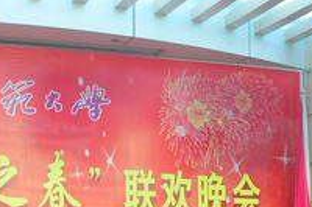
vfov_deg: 15.9
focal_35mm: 81
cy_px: 272
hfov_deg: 24.0
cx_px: 5
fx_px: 701
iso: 1600
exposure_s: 1/40
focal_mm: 18
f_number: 5.6
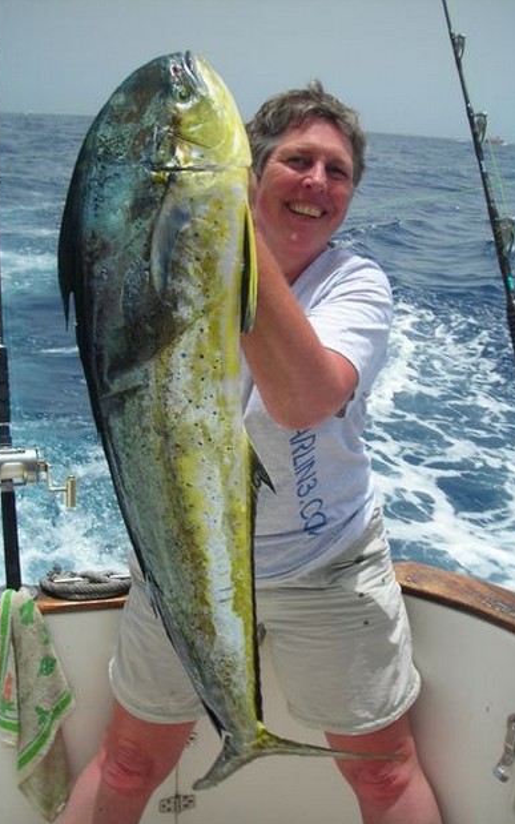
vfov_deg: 48.2
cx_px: 262
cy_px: 415
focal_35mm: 41
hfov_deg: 31.3
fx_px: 921
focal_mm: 6.3
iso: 50
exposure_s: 1/217
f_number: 6.4
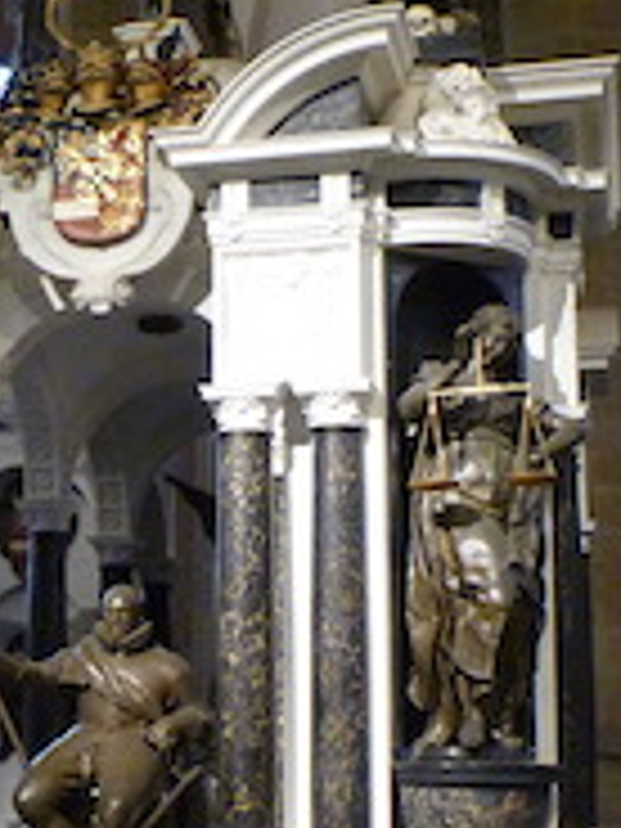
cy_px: 533
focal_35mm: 79
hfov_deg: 18.1
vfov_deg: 24.6
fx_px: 1890
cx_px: -18
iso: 400
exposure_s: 1/6
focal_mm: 5.2
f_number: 3.4
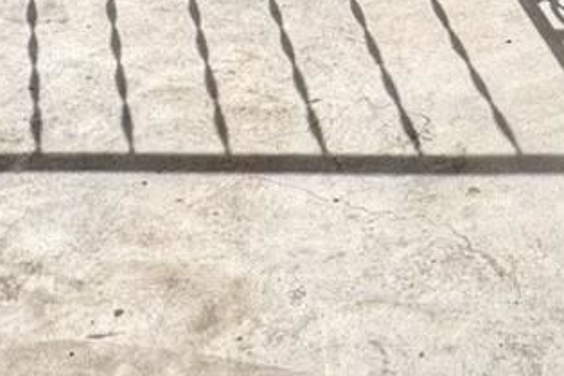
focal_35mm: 95
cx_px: 523
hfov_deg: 21.0
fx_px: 1487
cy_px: -644
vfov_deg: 11.0
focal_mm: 2.22
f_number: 2.2
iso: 40
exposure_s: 1/462
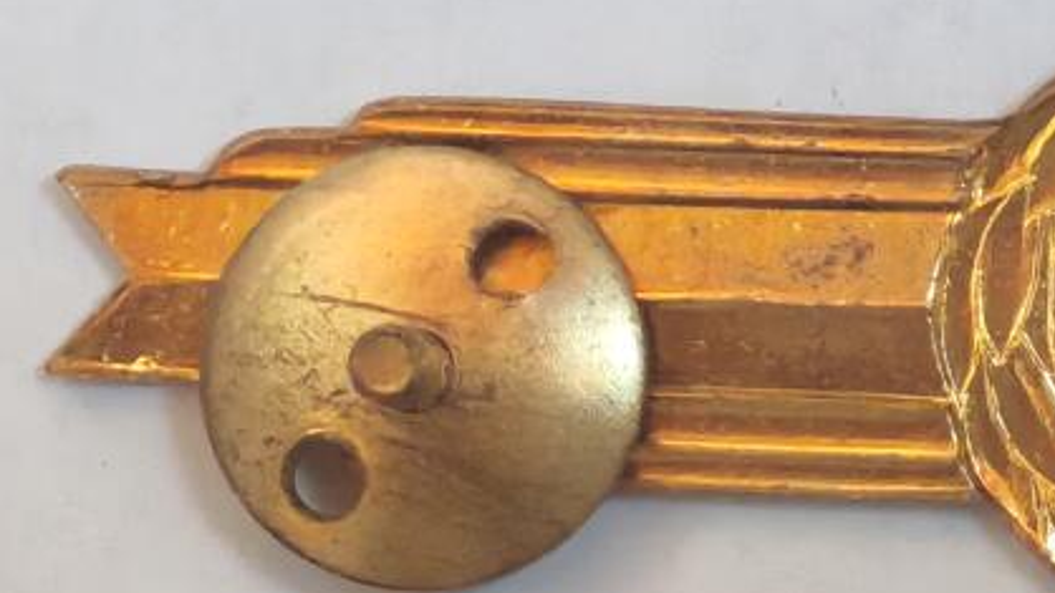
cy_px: 260
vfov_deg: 4.9
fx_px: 6937
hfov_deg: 8.5
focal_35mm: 248
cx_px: 1461
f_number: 1.95
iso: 640
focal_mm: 5.52
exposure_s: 1/33
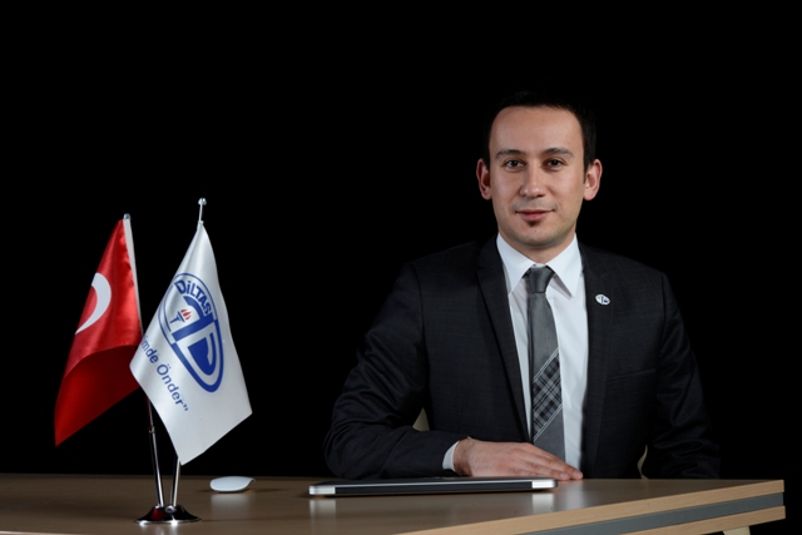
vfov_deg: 19.5
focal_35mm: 70
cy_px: 268
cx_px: 401
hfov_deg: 28.8
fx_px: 1560
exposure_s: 1/125
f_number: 18
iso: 100
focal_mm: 70
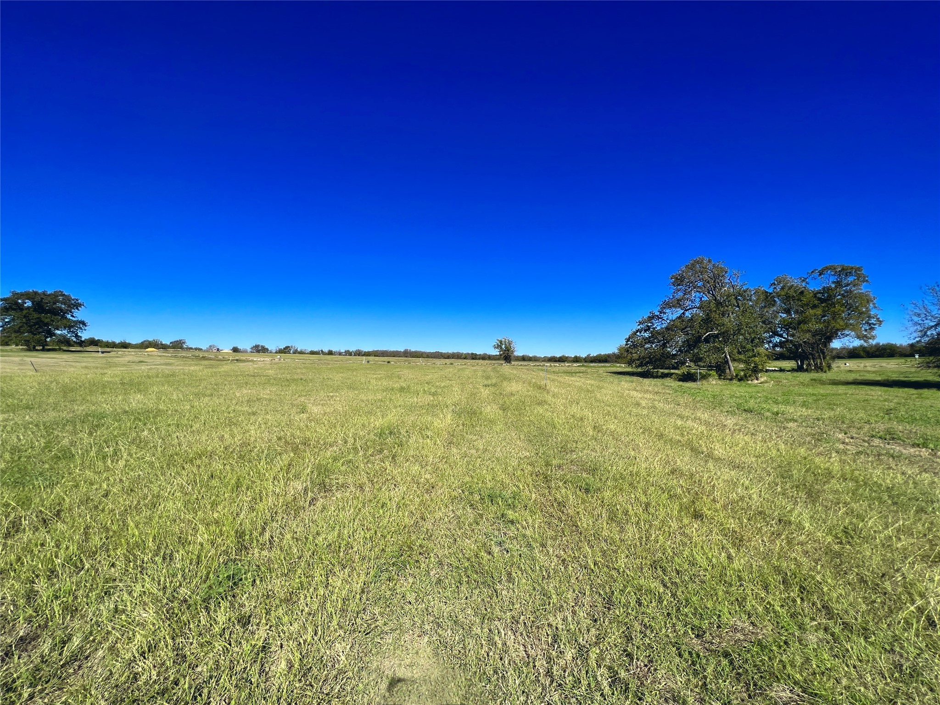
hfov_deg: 106.2
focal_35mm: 13
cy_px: 352
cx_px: 470
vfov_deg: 89.9
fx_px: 353
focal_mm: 1.57
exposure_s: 1/2597
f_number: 1.8
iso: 32
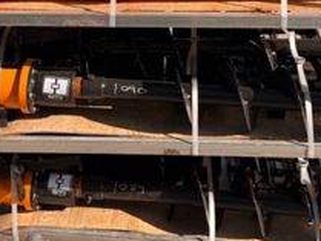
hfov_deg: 28.1
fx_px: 640
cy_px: -26
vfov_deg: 20.3
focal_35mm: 69
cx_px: 147
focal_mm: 6.76
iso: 80
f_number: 1.78
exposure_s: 1/3953
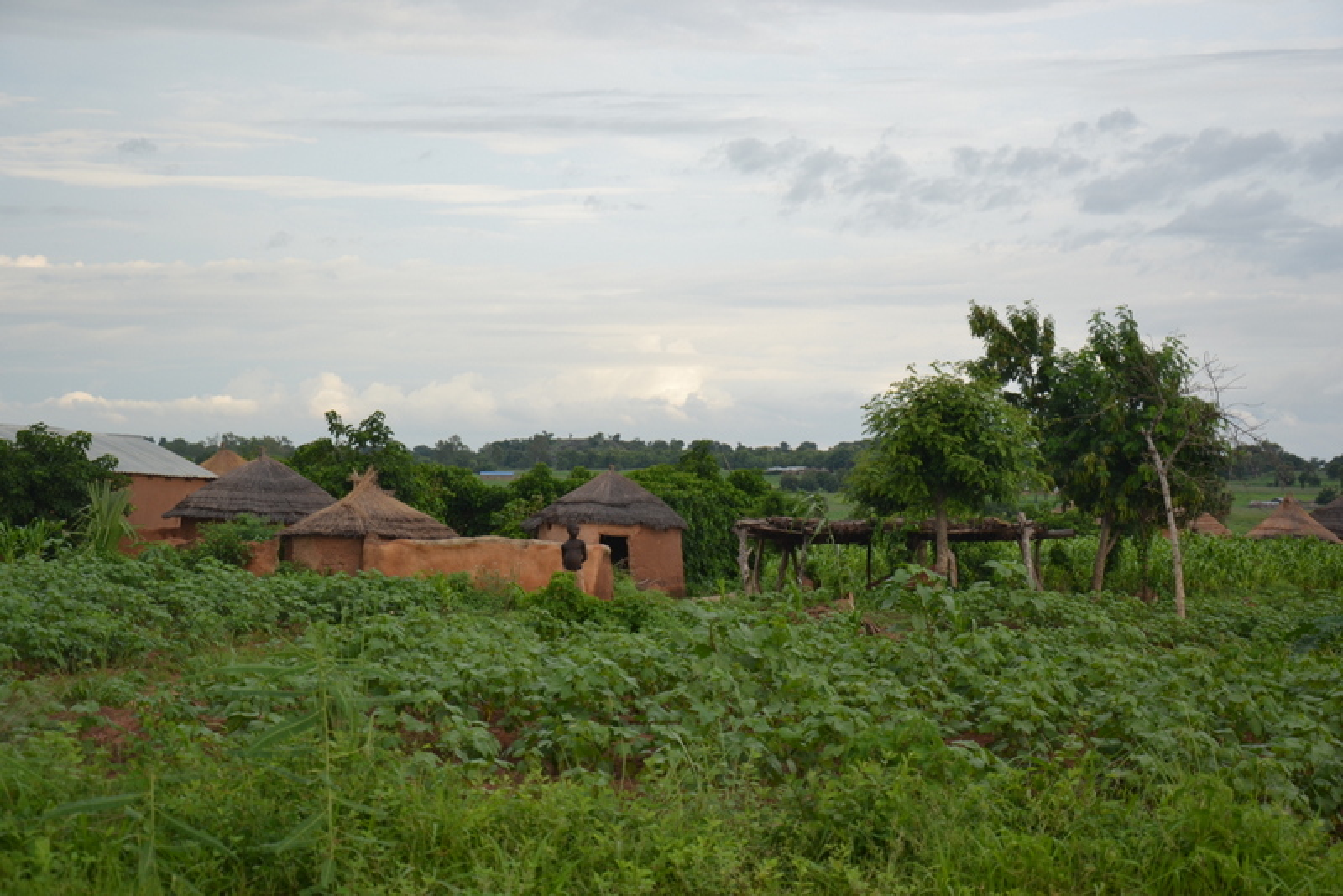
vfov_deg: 17.5
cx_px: 672
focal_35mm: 78
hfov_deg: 26.0
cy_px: 448
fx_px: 2911
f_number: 5.6
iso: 100
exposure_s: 1/160
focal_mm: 52
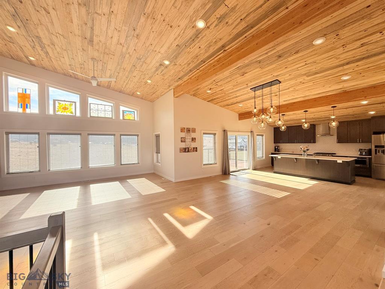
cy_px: 144
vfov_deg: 85.7
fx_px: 156
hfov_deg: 102.1
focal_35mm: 14
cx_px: 192
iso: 64
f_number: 2.2
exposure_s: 1/388
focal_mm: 2.22
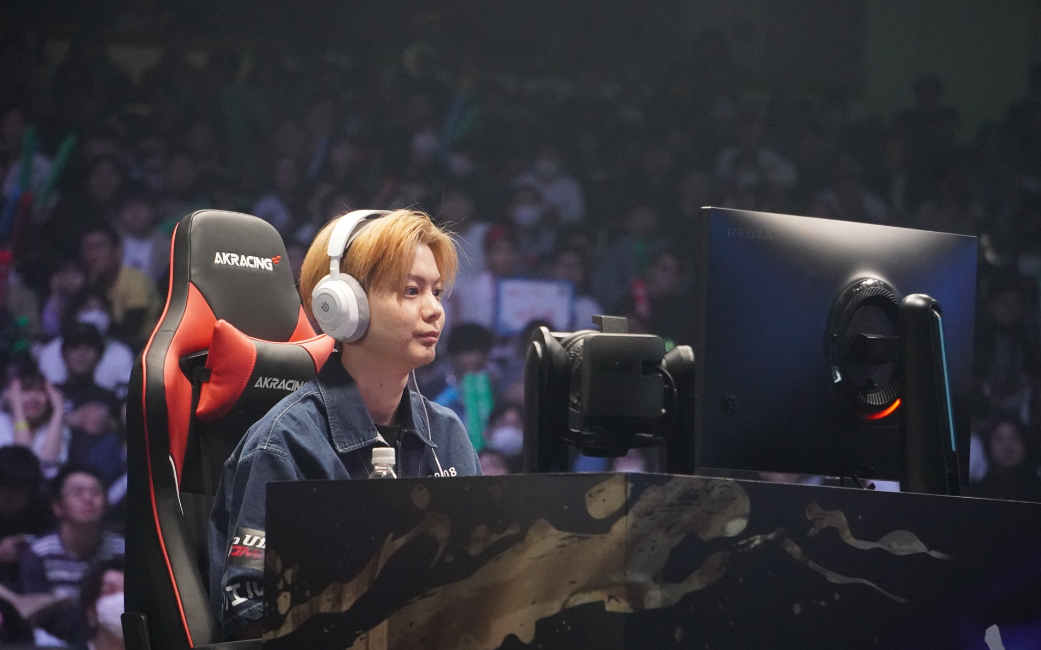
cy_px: 339
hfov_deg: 9.6
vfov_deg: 6.0
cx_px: 519
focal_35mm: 218
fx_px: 6185
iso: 6400
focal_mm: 142
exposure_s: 1/20
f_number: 5.6
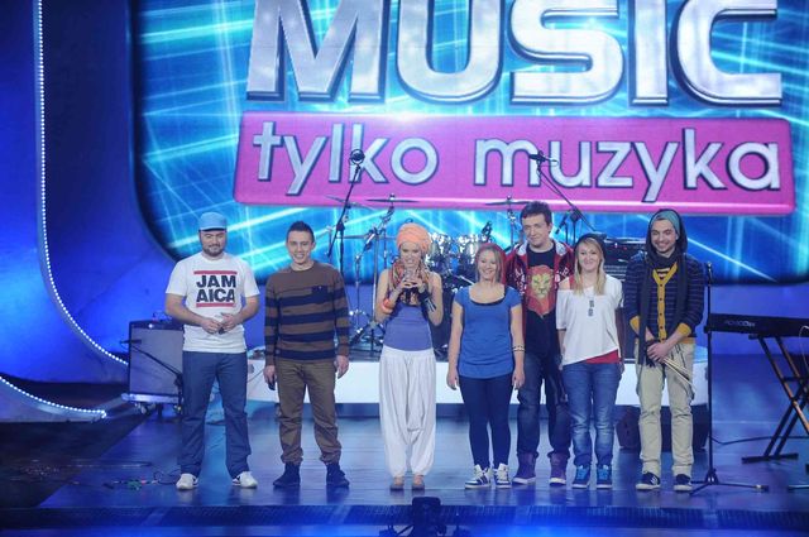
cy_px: 268
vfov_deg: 6.8
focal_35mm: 200
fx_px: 4489
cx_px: 404
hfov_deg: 10.3
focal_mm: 200
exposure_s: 1/200
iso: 2000
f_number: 4
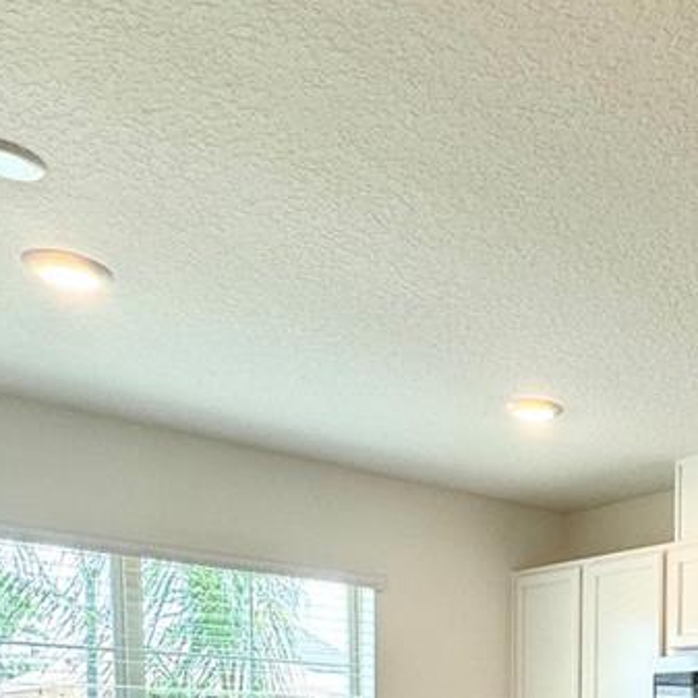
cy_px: 826
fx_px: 1004
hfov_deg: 35.0
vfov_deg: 32.2
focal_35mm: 44
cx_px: 690
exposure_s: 1/120
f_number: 2.2
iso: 100
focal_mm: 2.22
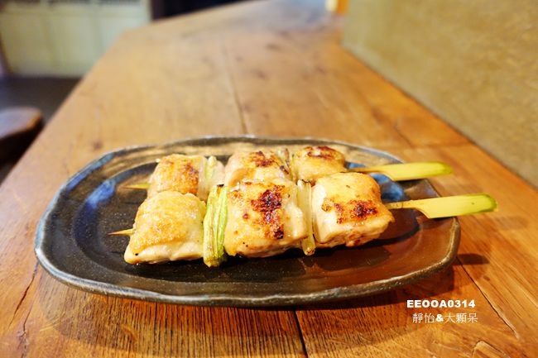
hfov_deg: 73.8
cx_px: 269
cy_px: 179
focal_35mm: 24
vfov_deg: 53.1
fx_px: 359
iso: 800
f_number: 1.8
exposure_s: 1/8
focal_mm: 8.8
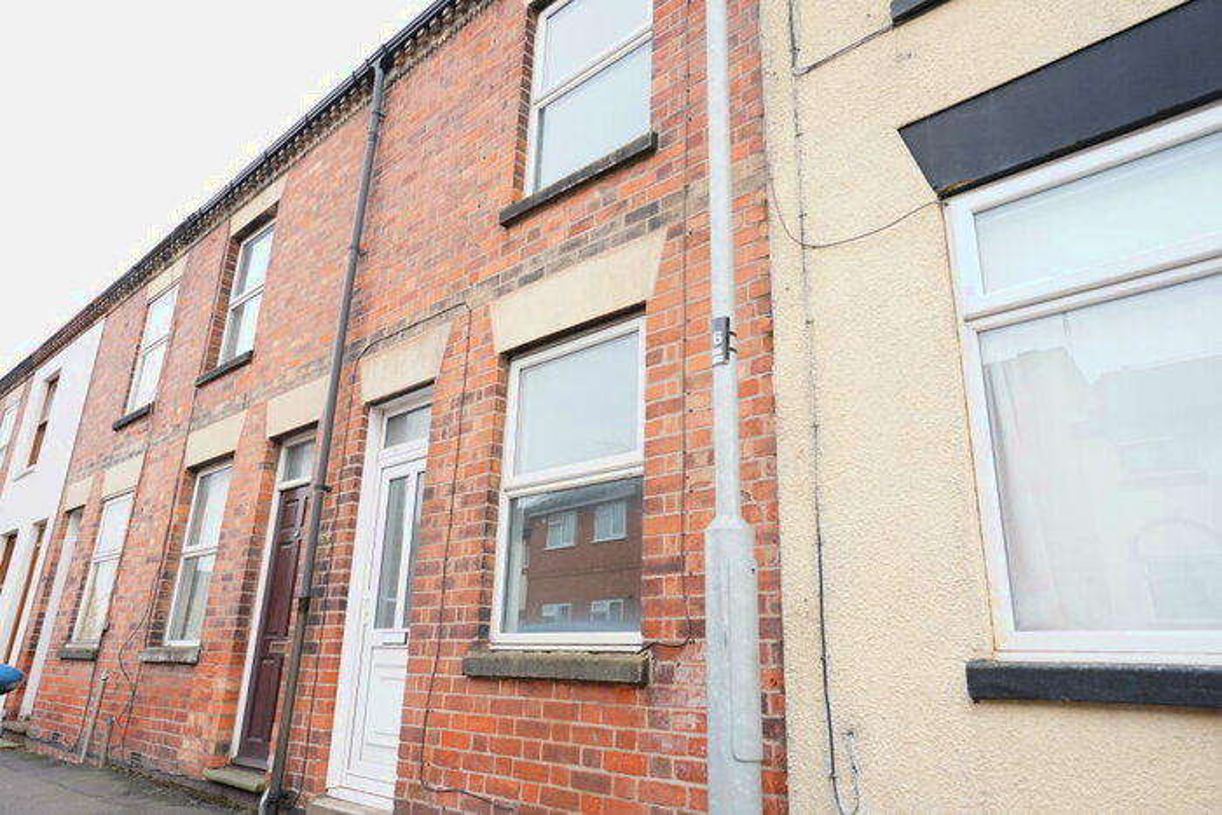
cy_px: 408
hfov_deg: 76.1
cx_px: 611
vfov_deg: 55.1
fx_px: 781
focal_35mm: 23
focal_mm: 23
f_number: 2.8
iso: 100
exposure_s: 1/160
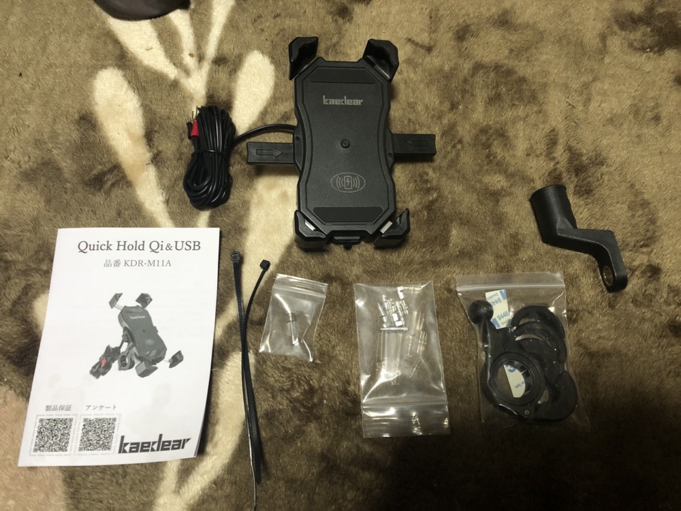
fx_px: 551
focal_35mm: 28
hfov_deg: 63.4
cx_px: 340
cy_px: 256
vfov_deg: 49.7
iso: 80
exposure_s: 1/15
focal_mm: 4
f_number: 1.8
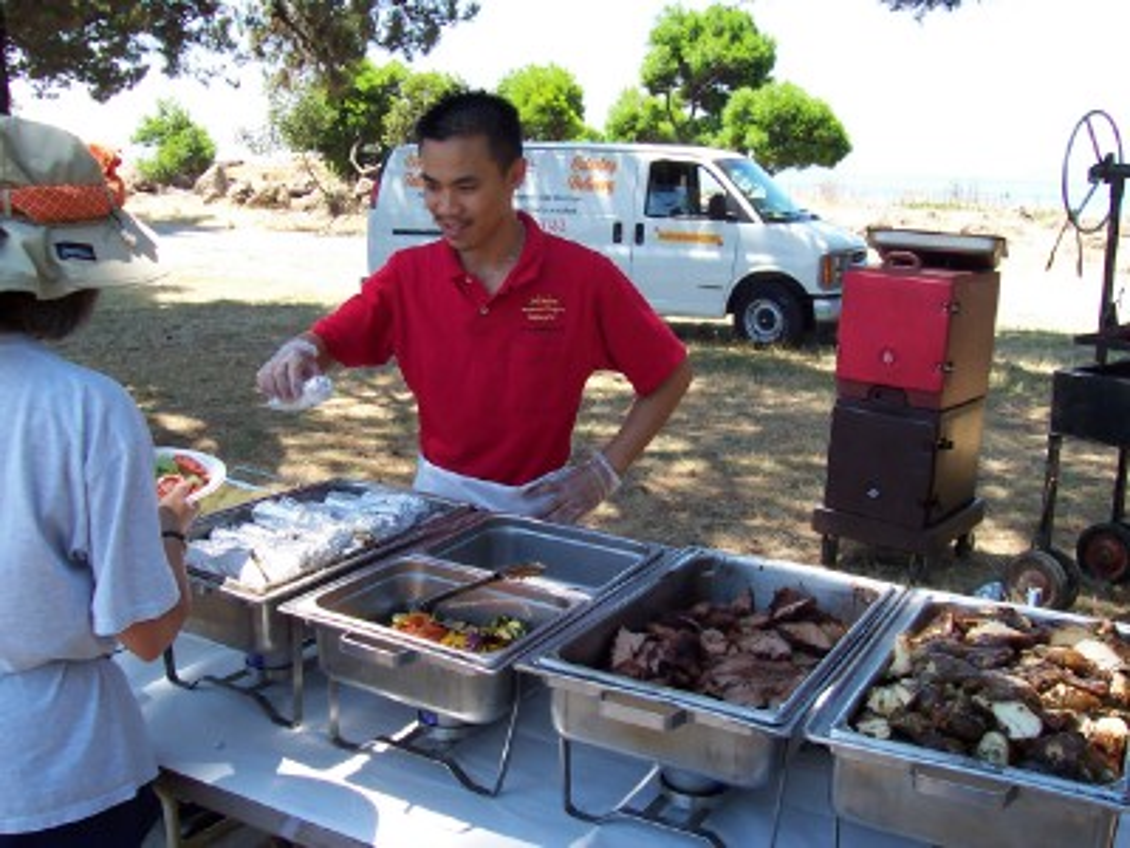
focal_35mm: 37
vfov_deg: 38.7
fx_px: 1208
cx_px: 565
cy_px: 424
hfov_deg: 50.1
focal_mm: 5.6
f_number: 2.8
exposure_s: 1/350
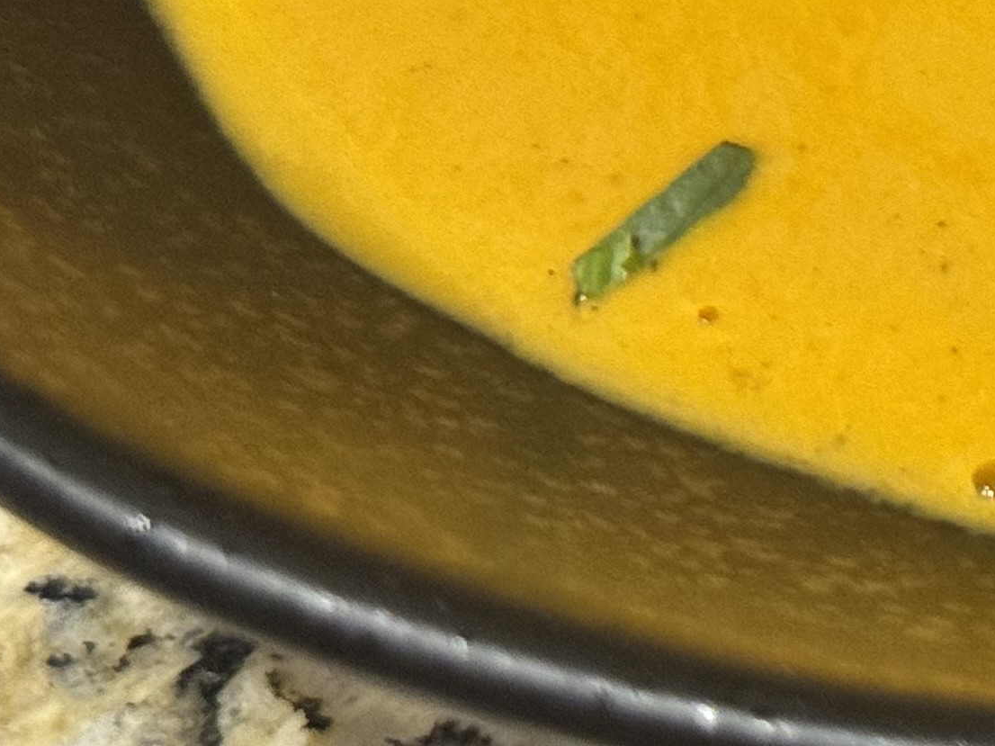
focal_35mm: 175
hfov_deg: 10.6
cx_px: 1777
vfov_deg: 8.2
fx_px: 5029
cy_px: -485
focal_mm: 6.76
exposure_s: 1/40
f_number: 1.78
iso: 250
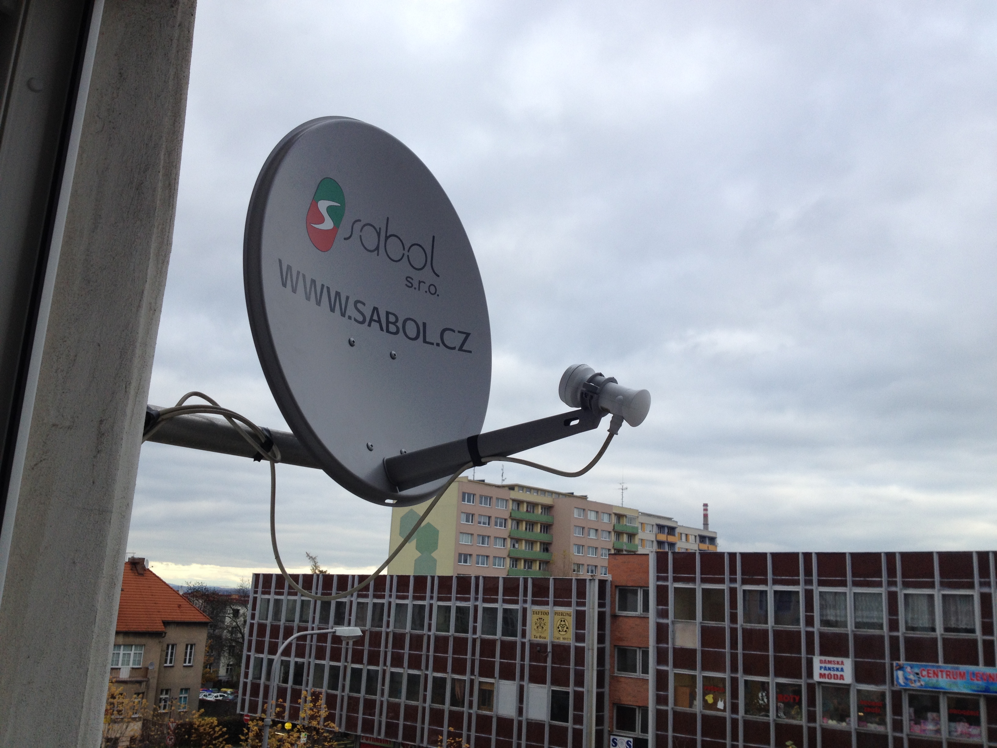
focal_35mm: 35
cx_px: 498
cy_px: 374
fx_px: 1008
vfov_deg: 40.7
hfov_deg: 52.6
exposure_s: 1/287
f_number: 2.4
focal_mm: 4.28
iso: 50
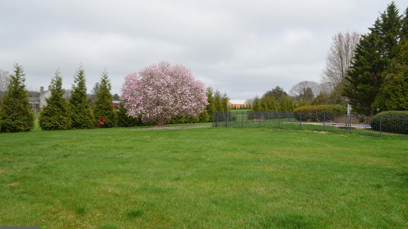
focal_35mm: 29
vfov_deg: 40.1
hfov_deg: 66.1
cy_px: 103
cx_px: 205
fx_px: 314
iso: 125
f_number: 8
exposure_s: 1/250
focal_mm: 18
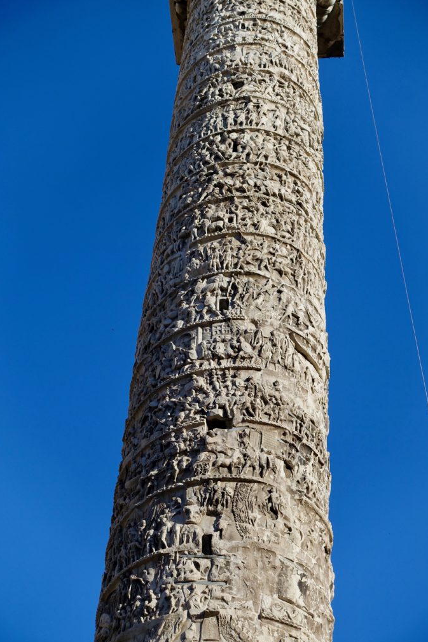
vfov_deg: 28.8
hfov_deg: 19.5
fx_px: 1248
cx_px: 215
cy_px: 324
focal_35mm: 70
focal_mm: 25.15
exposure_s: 1/500
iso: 125
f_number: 5.6
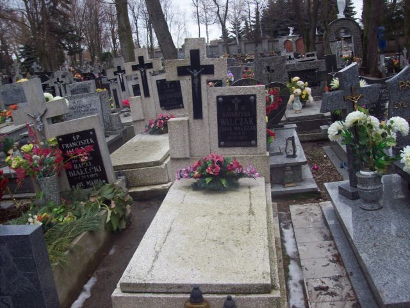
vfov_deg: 39.7
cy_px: 154
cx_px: 205
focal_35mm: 36
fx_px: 426
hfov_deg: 51.4
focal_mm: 6
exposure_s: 1/154
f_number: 2.7
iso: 80
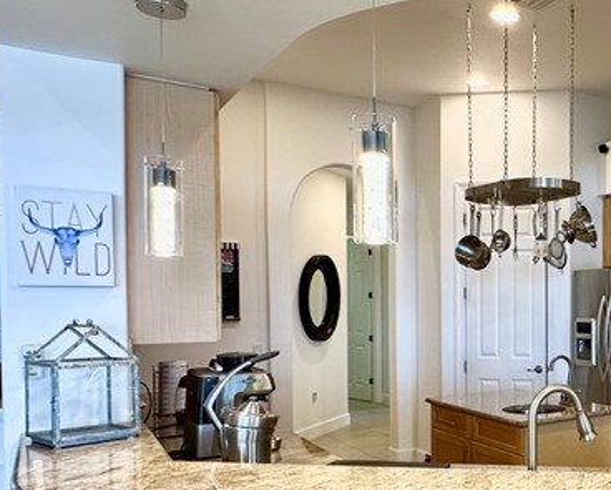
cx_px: 599
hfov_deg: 42.0
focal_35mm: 38
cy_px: 319
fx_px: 688
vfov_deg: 38.8
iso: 160
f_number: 2.2
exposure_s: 1/60
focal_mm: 2.22
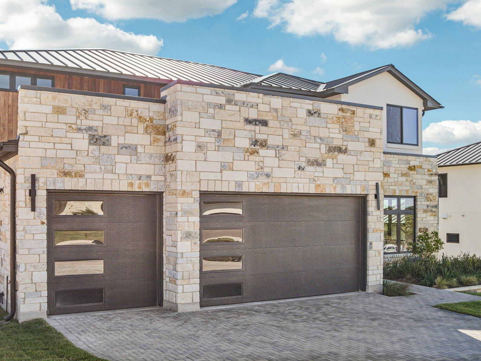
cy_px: 181
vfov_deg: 38.7
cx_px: 199
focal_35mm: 37
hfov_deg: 49.9
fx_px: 514
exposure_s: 1/500
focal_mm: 20
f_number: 8
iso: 400
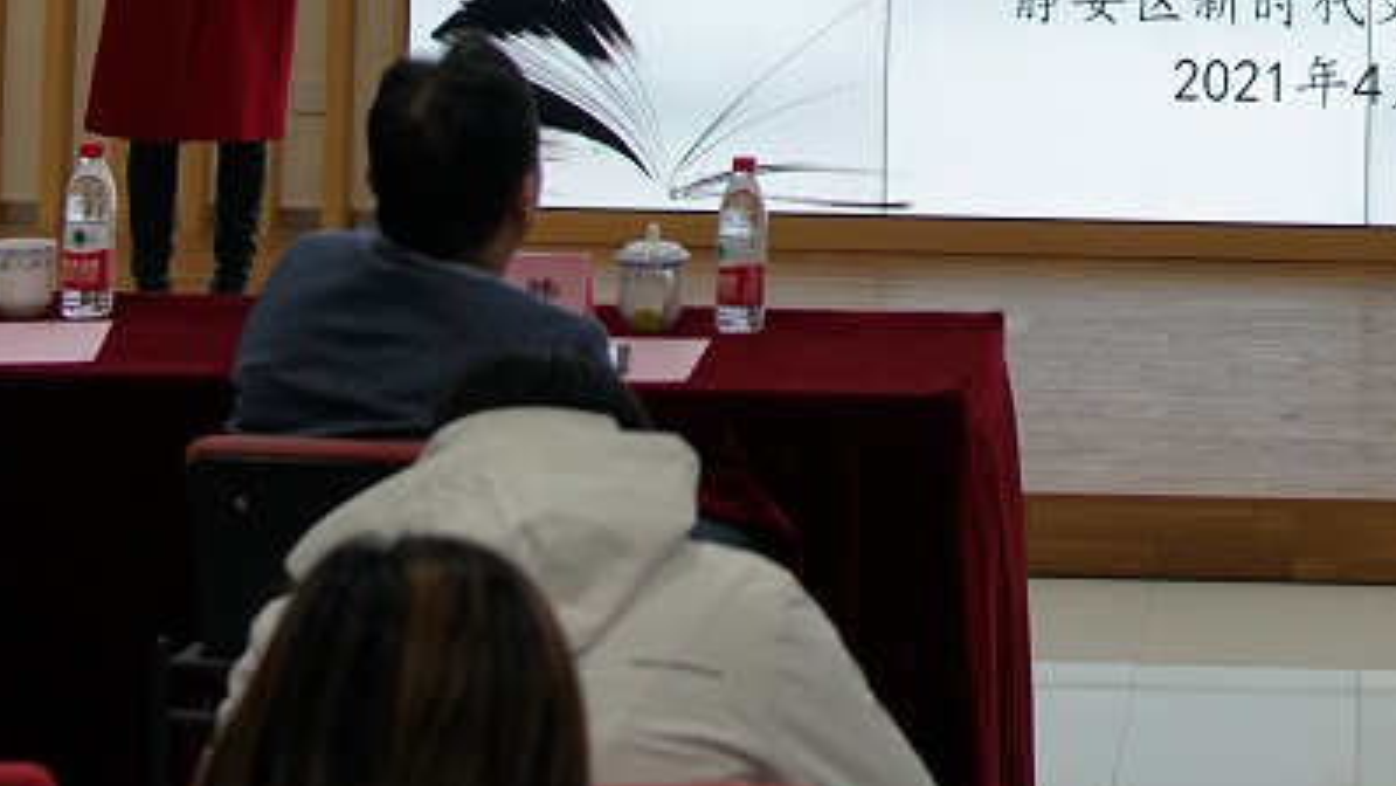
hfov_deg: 19.8
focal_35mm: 106
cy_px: -537
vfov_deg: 10.8
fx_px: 3924
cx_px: 1252
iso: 640
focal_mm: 35
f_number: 2.8
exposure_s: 1/500
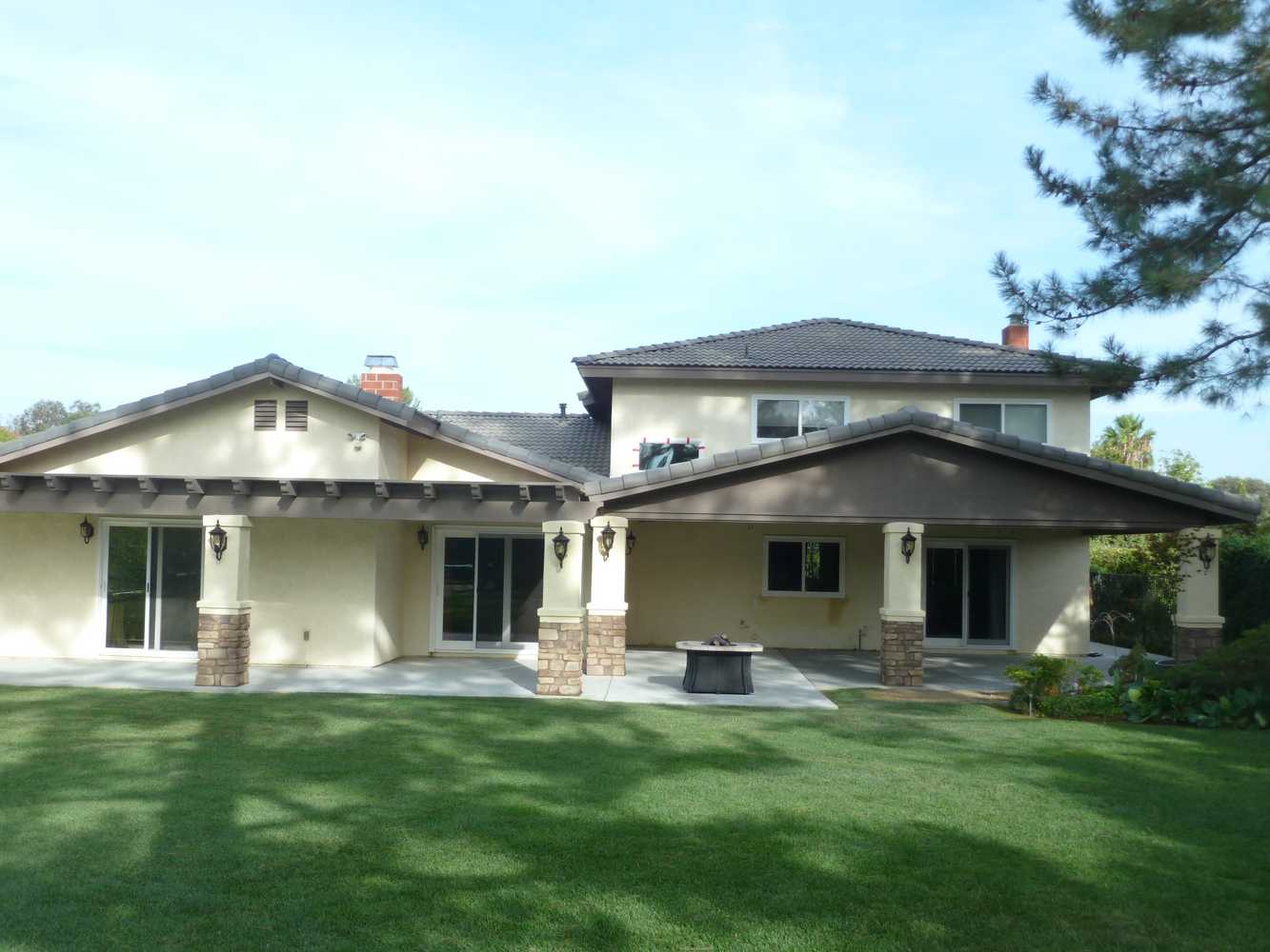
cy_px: 476
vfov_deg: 38.7
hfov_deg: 50.1
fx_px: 1358
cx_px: 635
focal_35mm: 37
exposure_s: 1/250
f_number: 3.6
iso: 80
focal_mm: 6.1
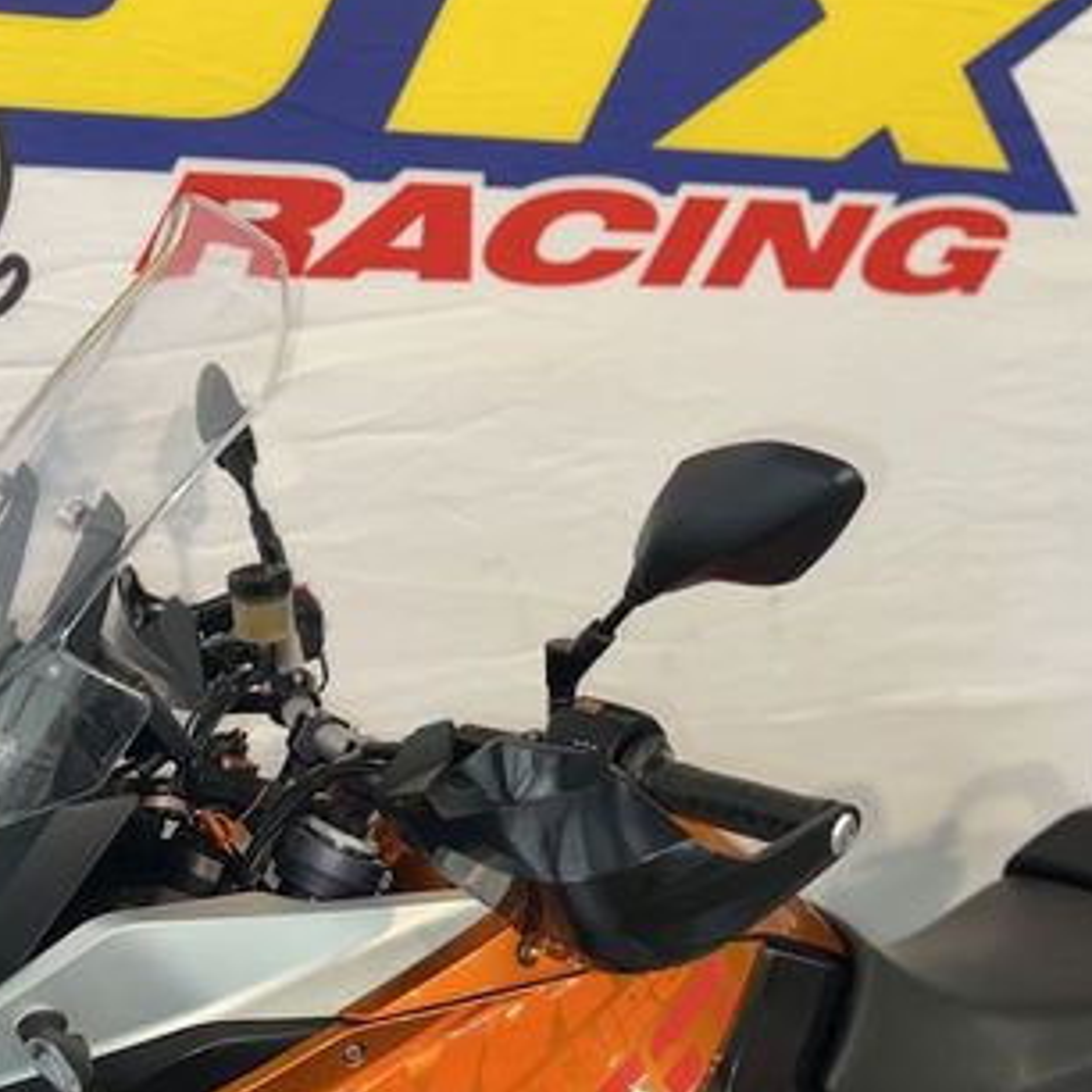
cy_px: 810
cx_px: 253
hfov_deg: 34.5
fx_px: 1713
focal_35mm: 48
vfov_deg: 34.7
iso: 40
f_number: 1.5
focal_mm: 5.7
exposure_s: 1/32
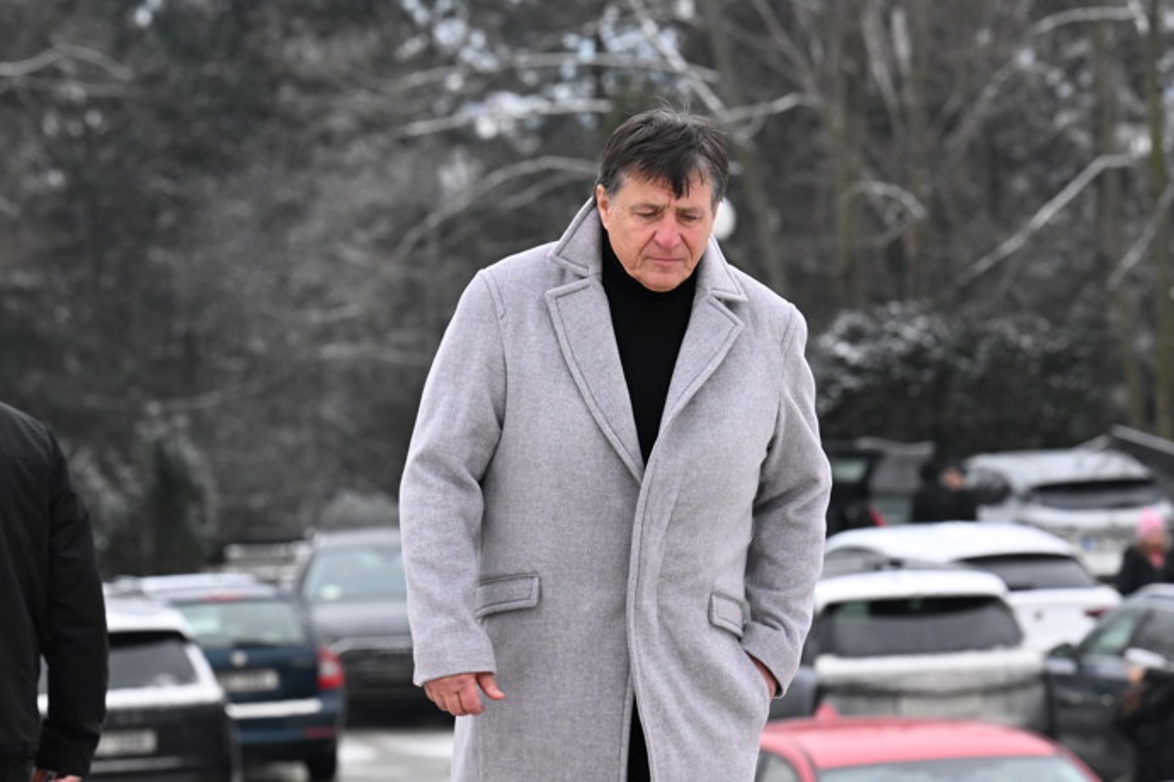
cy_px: 391
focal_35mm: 180
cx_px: 587
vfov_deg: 7.6
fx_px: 5870
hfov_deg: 11.4
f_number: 5
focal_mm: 120
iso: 1600
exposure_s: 1/320
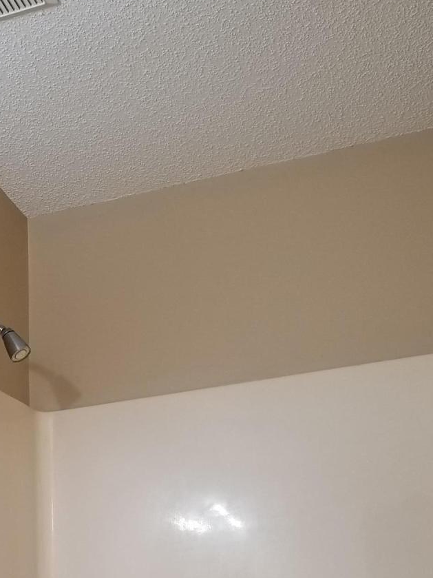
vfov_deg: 29.6
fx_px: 1034
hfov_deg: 22.8
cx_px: 13
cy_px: 546
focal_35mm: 62
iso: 80
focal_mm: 4.3
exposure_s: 1/60
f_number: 1.7
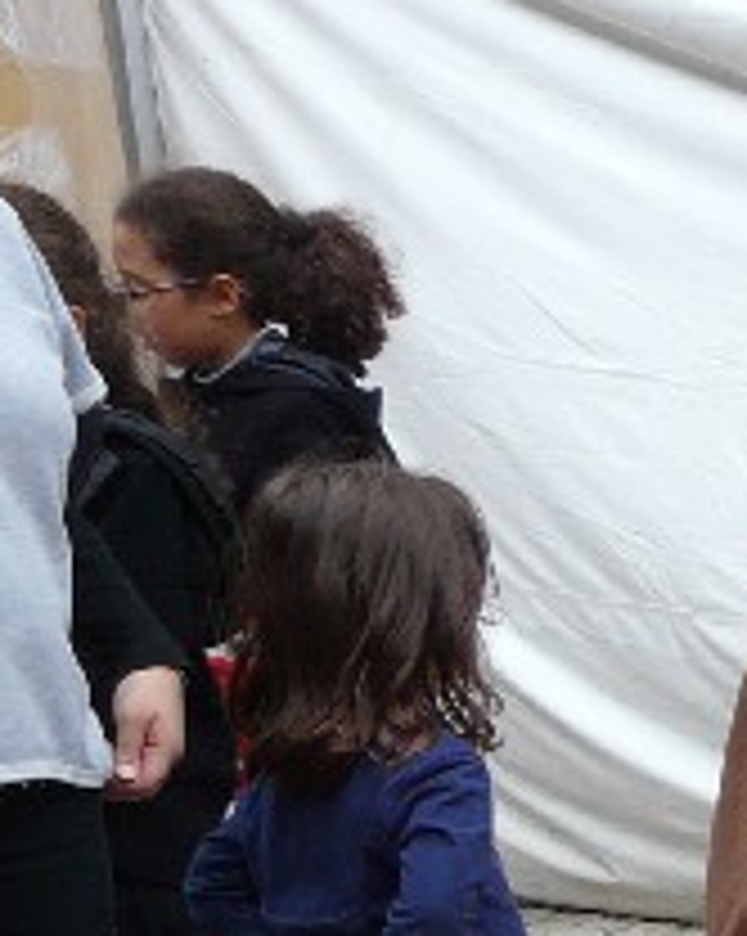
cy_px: 1233
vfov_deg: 15.6
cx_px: 1953
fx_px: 3238
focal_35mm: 117
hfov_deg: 10.7
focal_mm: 4.6
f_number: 4
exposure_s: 1/160
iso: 100
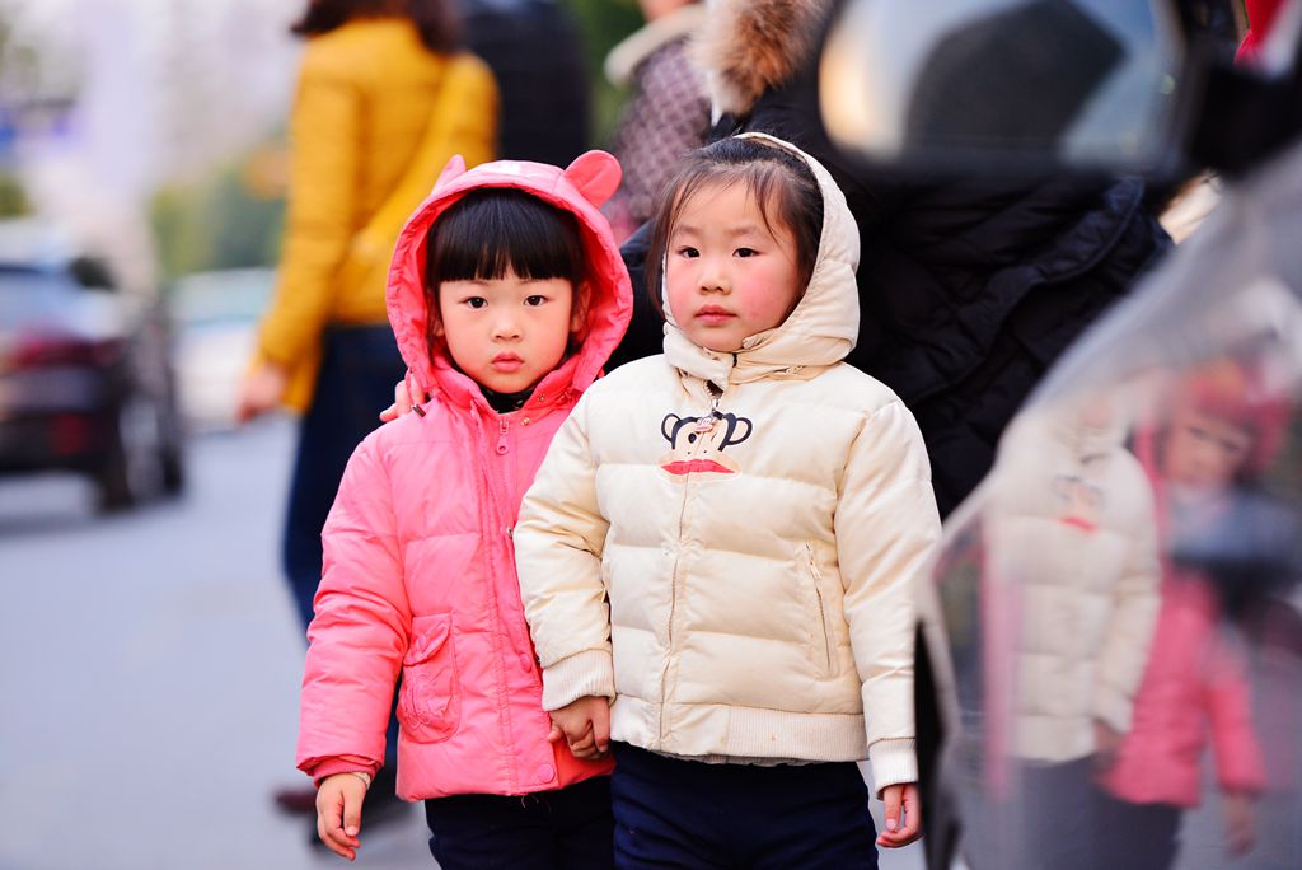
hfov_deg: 13.7
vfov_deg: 9.2
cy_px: 435
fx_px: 5428
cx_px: 651
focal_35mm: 150
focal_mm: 150
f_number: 2.8
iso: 1000
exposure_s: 1/320
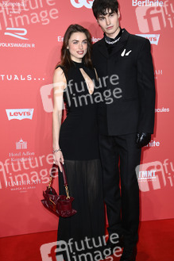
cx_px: 104
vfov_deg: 38.9
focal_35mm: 51
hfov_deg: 26.4
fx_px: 370
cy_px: 133
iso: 800
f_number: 5
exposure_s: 1/250
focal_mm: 42
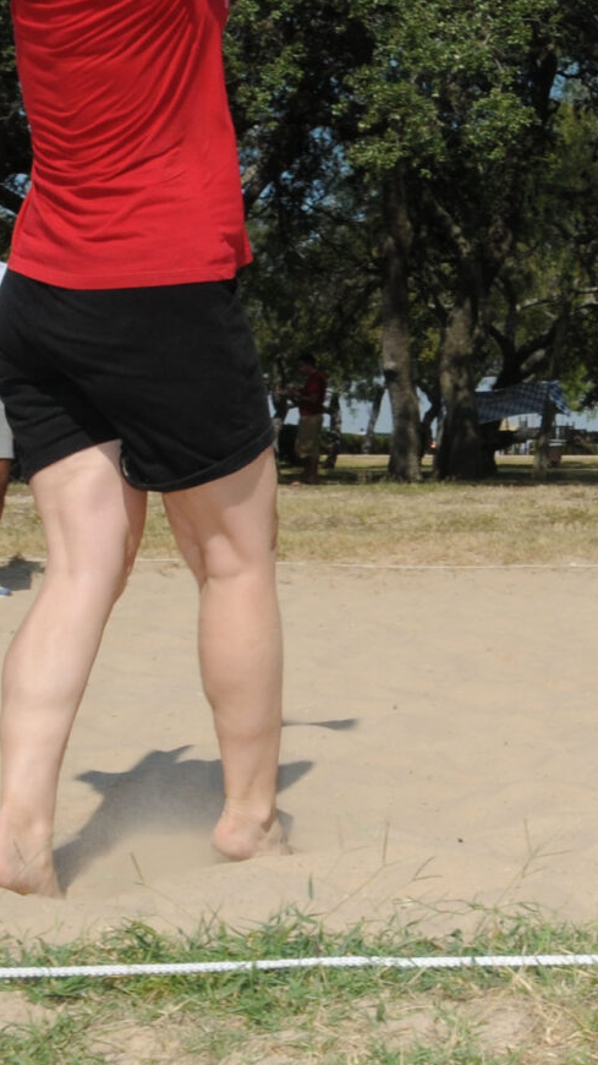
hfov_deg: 14.0
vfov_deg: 25.8
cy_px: 36
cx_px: 1003
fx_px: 2215
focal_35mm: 79
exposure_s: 1/250
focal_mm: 17
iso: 250
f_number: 16
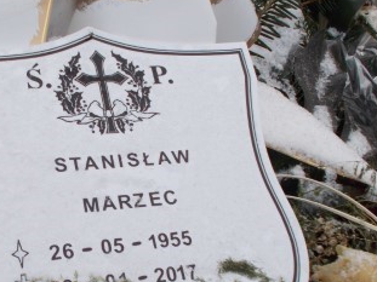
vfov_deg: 20.9
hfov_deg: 27.3
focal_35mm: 70
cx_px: 81
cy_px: 189
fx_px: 762
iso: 80
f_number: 3.6
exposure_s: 1/320
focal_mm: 6
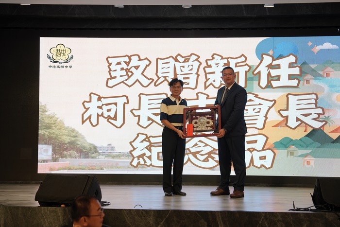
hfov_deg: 36.9
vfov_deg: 25.1
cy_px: 114
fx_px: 510
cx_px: 170
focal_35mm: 54
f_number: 3.2
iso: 160
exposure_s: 1/100
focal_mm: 54
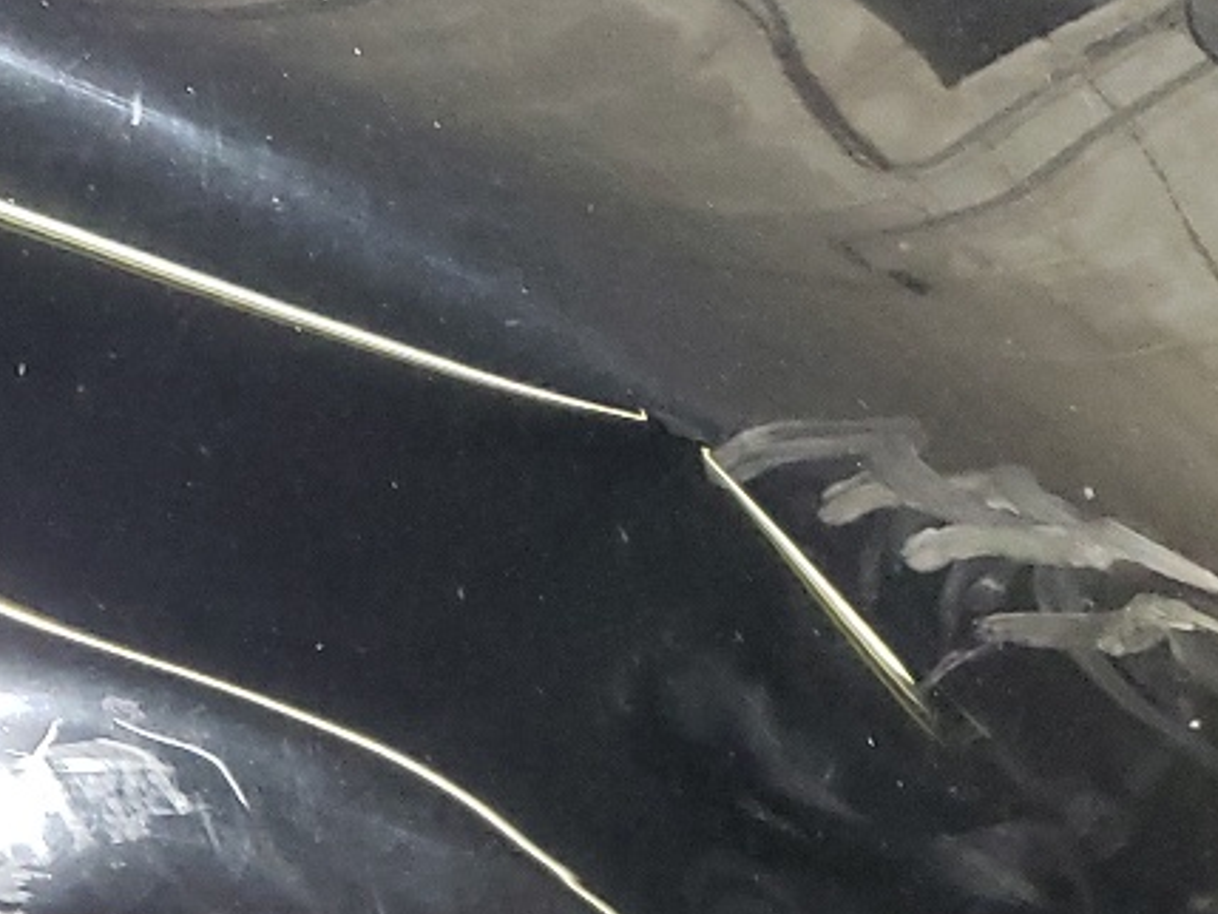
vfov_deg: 14.6
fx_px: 3414
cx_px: -443
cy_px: 1184
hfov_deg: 18.6
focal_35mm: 97
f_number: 1.5
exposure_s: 1/30
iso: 304
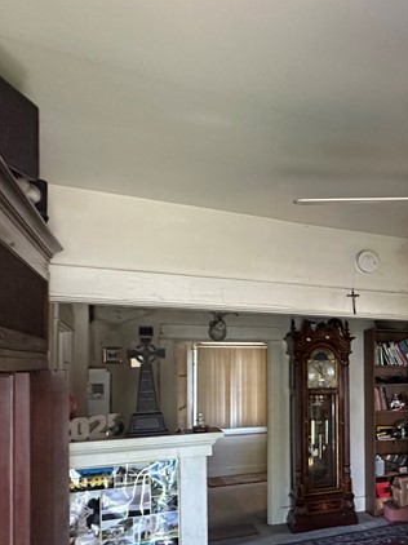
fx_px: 535
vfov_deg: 53.0
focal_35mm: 34
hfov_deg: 35.4
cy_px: 360
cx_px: 453
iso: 400
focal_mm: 2.22
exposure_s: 1/60
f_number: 2.2
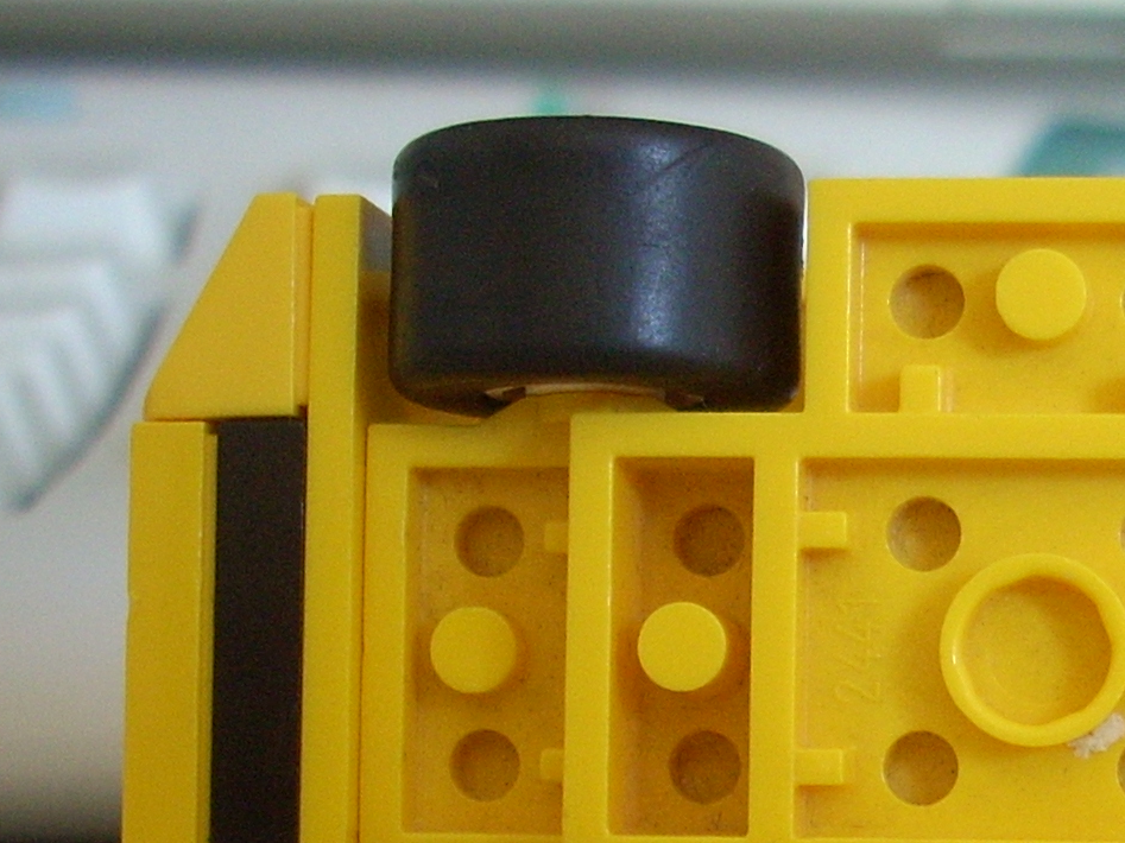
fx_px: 3250
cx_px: 1104
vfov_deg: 14.7
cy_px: 632
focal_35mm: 100
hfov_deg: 19.1
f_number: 2.8
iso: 161
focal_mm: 6.2
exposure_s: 1/30
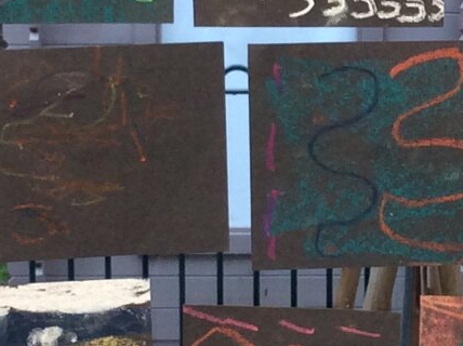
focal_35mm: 153
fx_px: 2044
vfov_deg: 9.7
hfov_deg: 12.8
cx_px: 393
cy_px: 97
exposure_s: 1/25
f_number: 2.4
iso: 50
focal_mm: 3.3
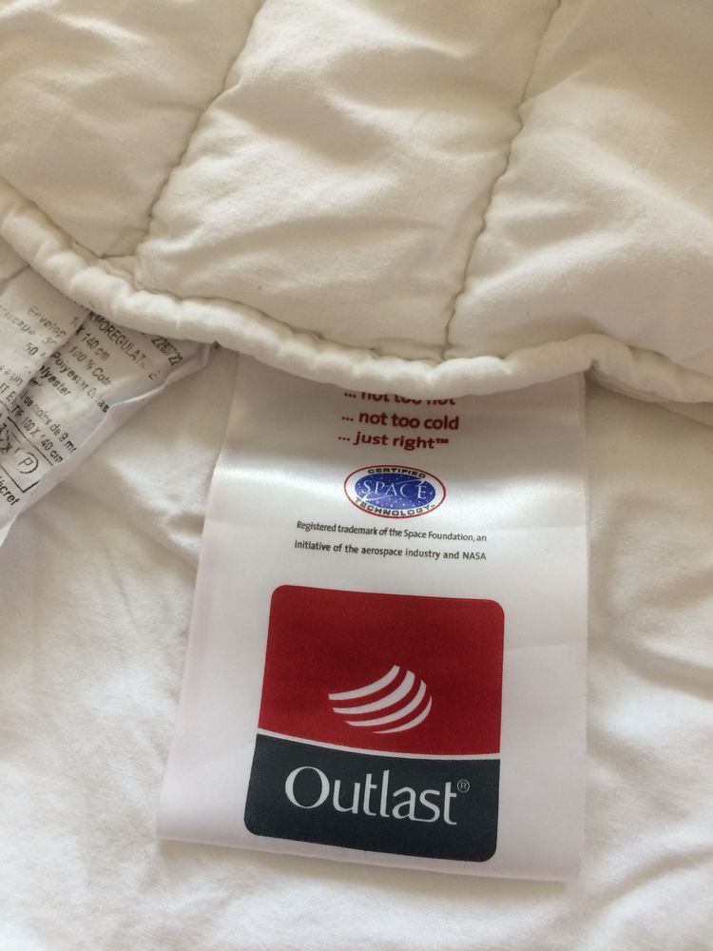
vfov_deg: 61.7
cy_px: 476
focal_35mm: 29
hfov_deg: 48.2
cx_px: 356
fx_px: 796
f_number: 2.2
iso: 125
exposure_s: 1/33
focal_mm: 4.15
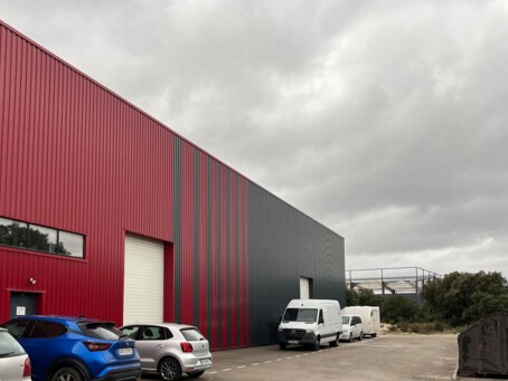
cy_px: 258
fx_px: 529
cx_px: 181
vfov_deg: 39.2
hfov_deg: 50.6
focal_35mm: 36
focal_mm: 5.1
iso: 50
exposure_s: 1/367
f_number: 1.6
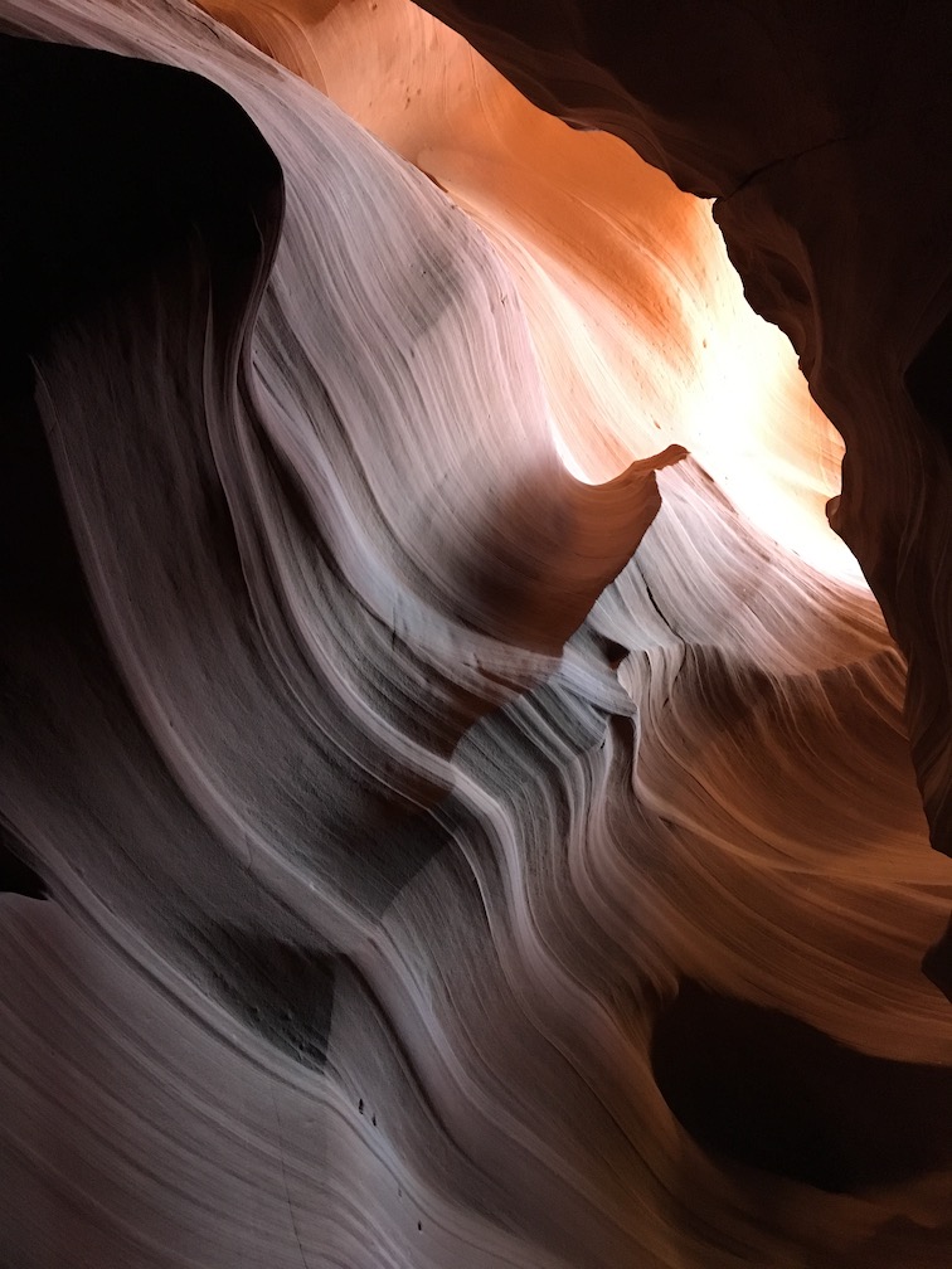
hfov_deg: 48.2
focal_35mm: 29
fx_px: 1063
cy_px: 634
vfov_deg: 61.7
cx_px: 476
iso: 200
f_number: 2.2
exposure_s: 1/30
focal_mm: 4.15
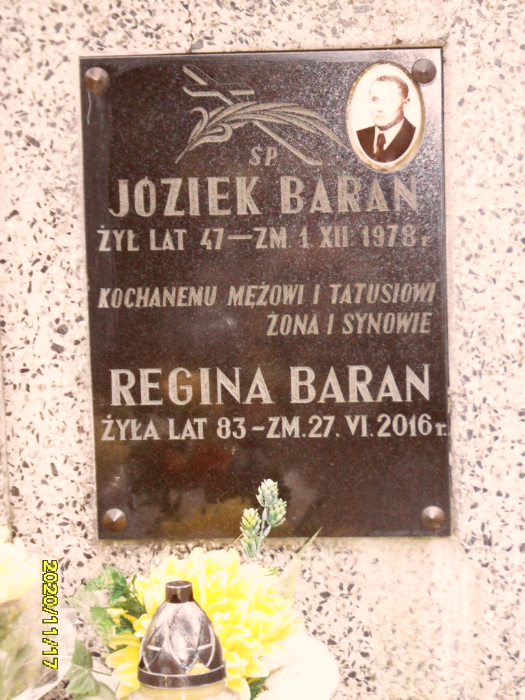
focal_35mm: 120
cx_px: 262
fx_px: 2427
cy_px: 350
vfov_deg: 16.4
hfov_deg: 12.3
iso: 480
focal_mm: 20
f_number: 4.4
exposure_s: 1/60
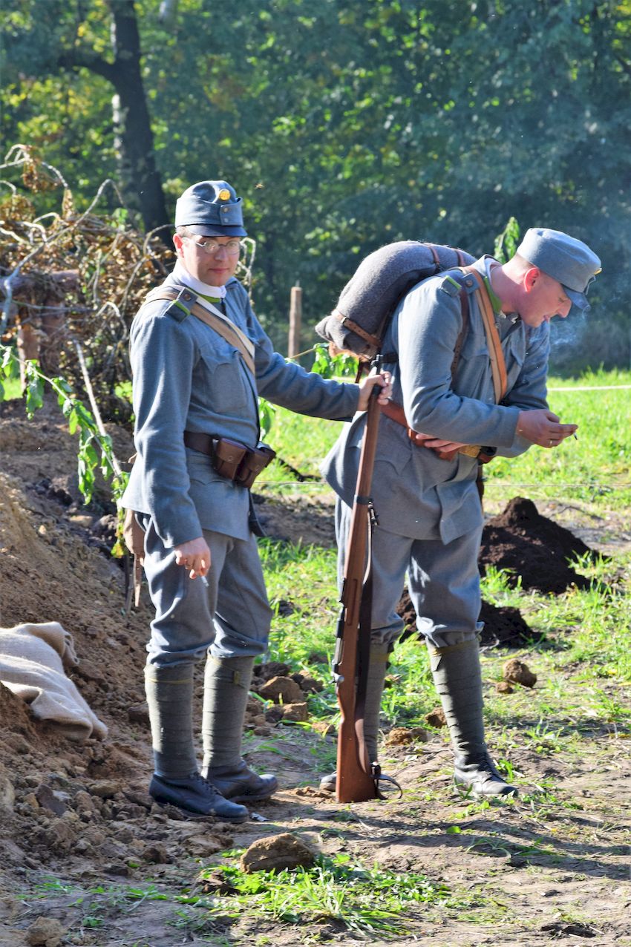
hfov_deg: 7.0
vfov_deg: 10.6
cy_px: 474
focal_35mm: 195
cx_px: 316
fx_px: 5129
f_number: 10
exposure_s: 1/200
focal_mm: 130
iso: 400
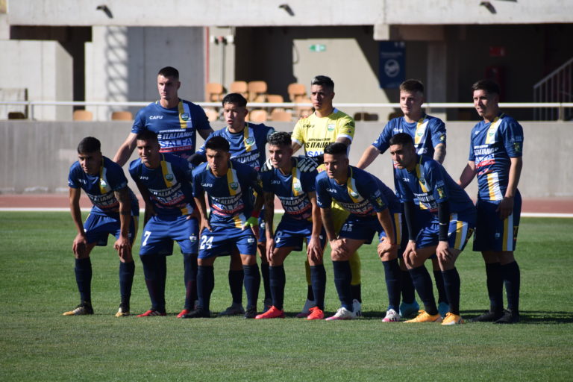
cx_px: 286
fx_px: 6446
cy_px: 191
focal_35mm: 405
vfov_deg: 3.4
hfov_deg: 5.1
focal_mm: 270
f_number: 6.3
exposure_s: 1/640
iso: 200
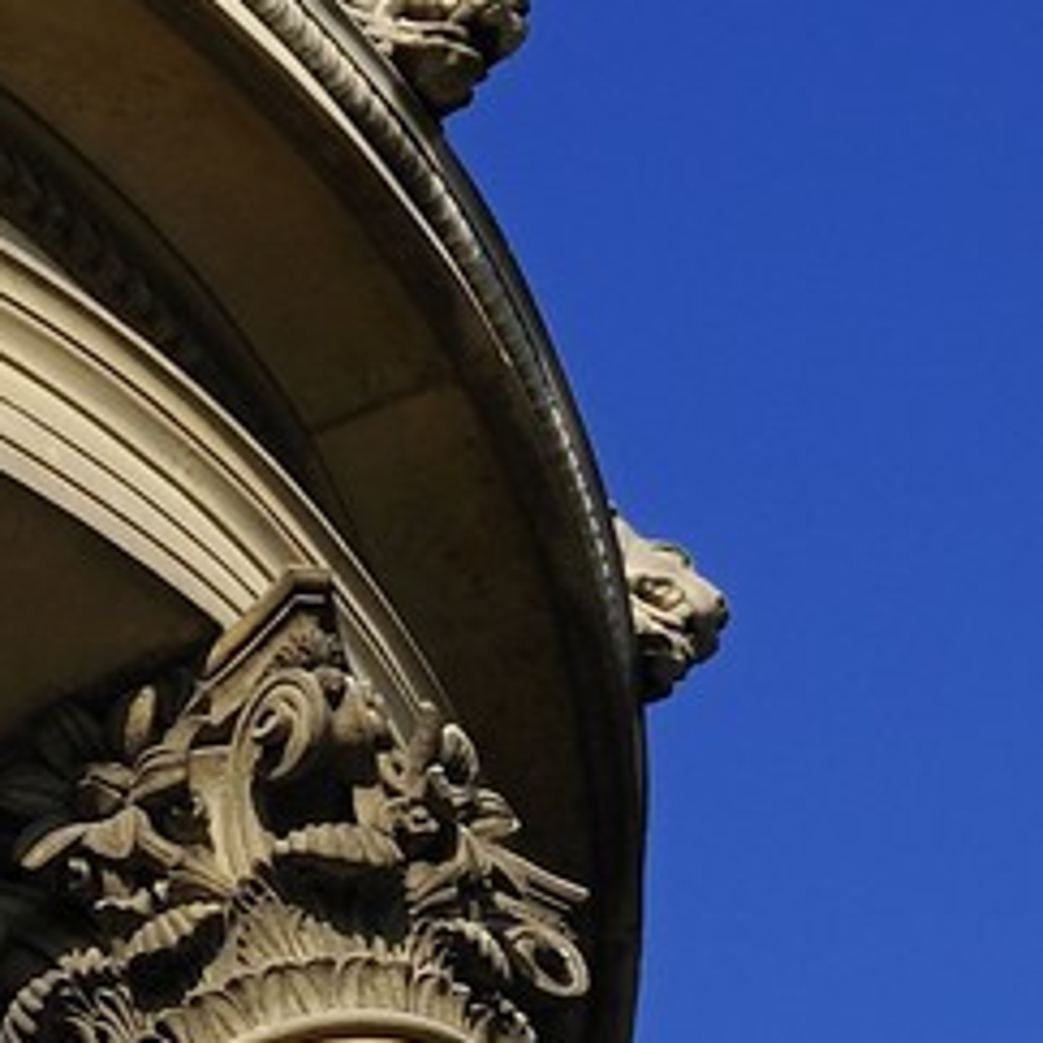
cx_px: -1952
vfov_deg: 9.6
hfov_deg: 8.4
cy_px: 1103
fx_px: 6136
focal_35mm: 180
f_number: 11
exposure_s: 1/200
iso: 200
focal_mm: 32
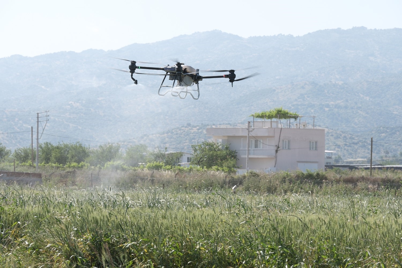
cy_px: 134
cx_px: 201
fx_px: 2345
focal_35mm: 210
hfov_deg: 9.8
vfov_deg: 6.5
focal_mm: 140
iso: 400
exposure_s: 1/320
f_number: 10
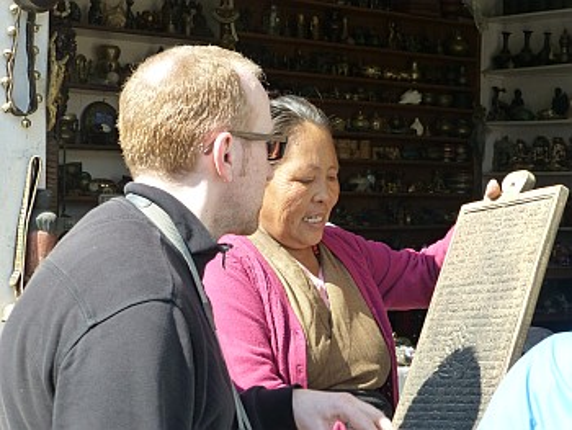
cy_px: 215
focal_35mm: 79
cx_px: 286
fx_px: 1306
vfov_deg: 18.7
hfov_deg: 24.7
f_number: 5.1
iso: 320
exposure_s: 1/250
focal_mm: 14.2
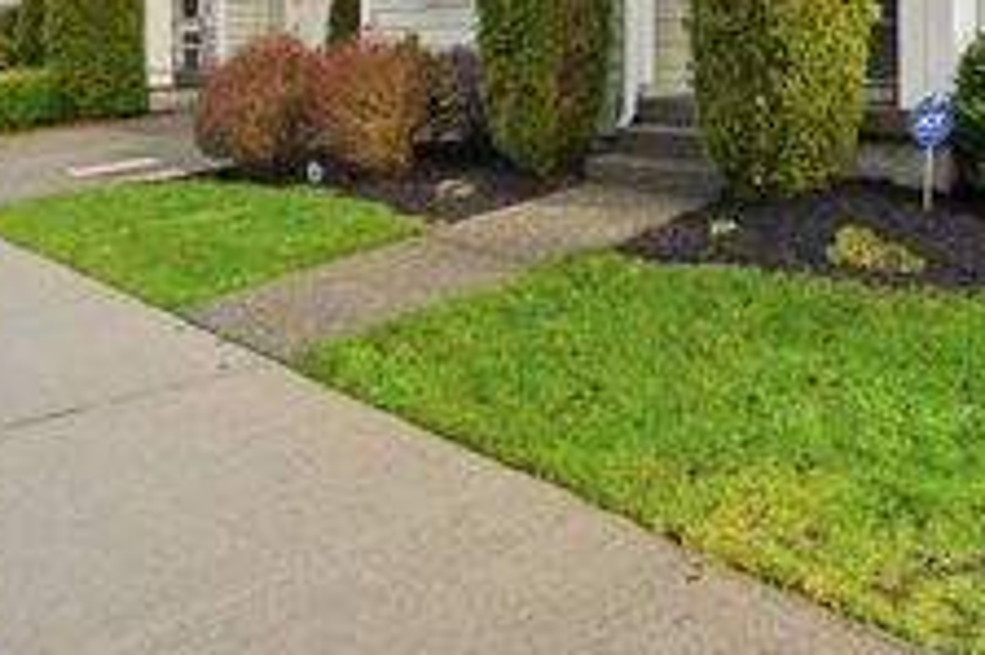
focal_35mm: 38
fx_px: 1039
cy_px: 18
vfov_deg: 32.5
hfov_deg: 50.3
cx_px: 611
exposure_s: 1/640
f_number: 8
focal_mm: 17
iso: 200
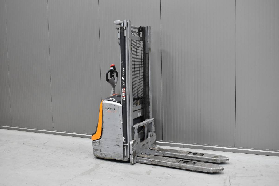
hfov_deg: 53.1
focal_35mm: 36
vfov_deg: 36.9
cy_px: 93
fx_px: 279
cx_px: 140
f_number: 5.6
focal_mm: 24
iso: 1600
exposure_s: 1/50
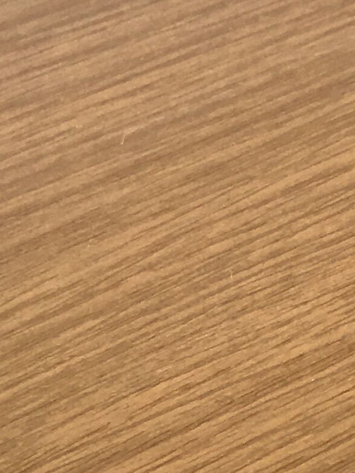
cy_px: 882
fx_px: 2037
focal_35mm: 149
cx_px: 738
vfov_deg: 12.1
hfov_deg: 9.3
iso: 25
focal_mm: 4.15
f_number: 2.2
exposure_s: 1/1603
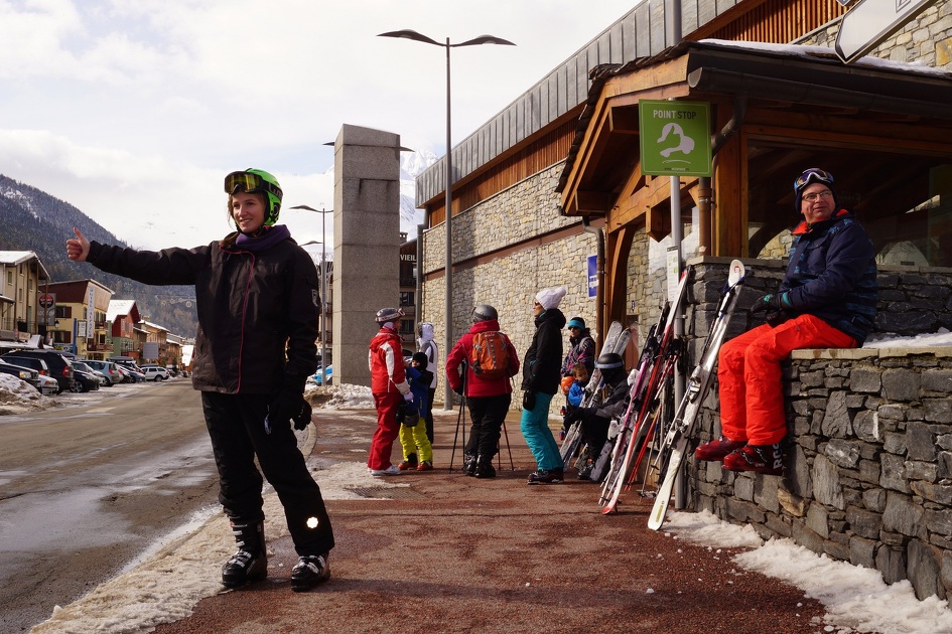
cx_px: 476
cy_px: 317
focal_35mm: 36
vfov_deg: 36.9
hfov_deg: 53.1
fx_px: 952
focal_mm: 24
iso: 100
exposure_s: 1/100
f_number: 14
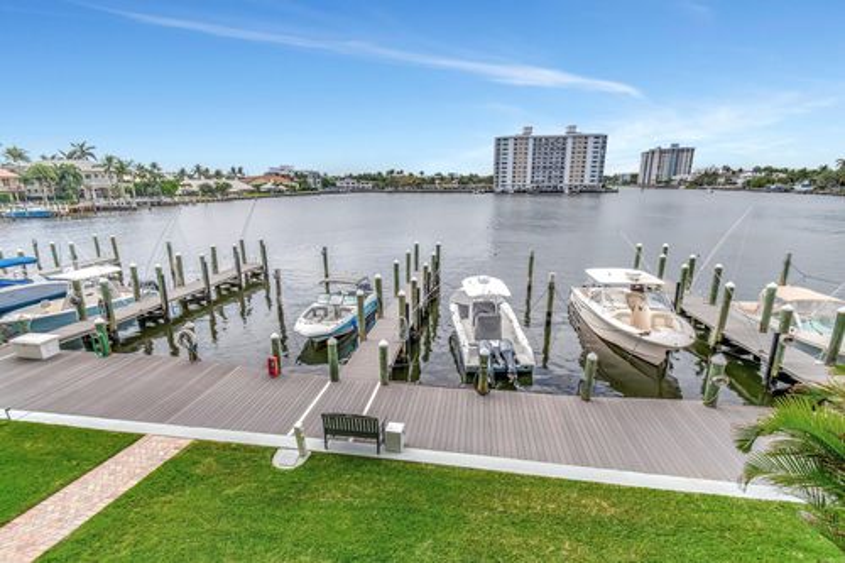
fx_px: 352
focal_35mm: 15
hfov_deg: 100.4
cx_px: 422
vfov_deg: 77.3
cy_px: 282
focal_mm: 10
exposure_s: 1/8000
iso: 360
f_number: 8
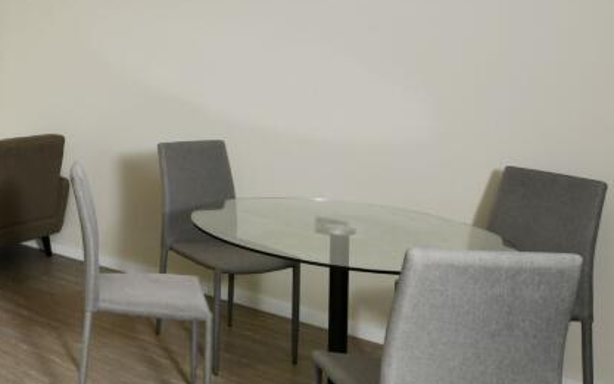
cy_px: 68
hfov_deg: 39.2
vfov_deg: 31.1
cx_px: -80
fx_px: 670
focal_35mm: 40
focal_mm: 14
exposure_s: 1/125
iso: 400
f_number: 10
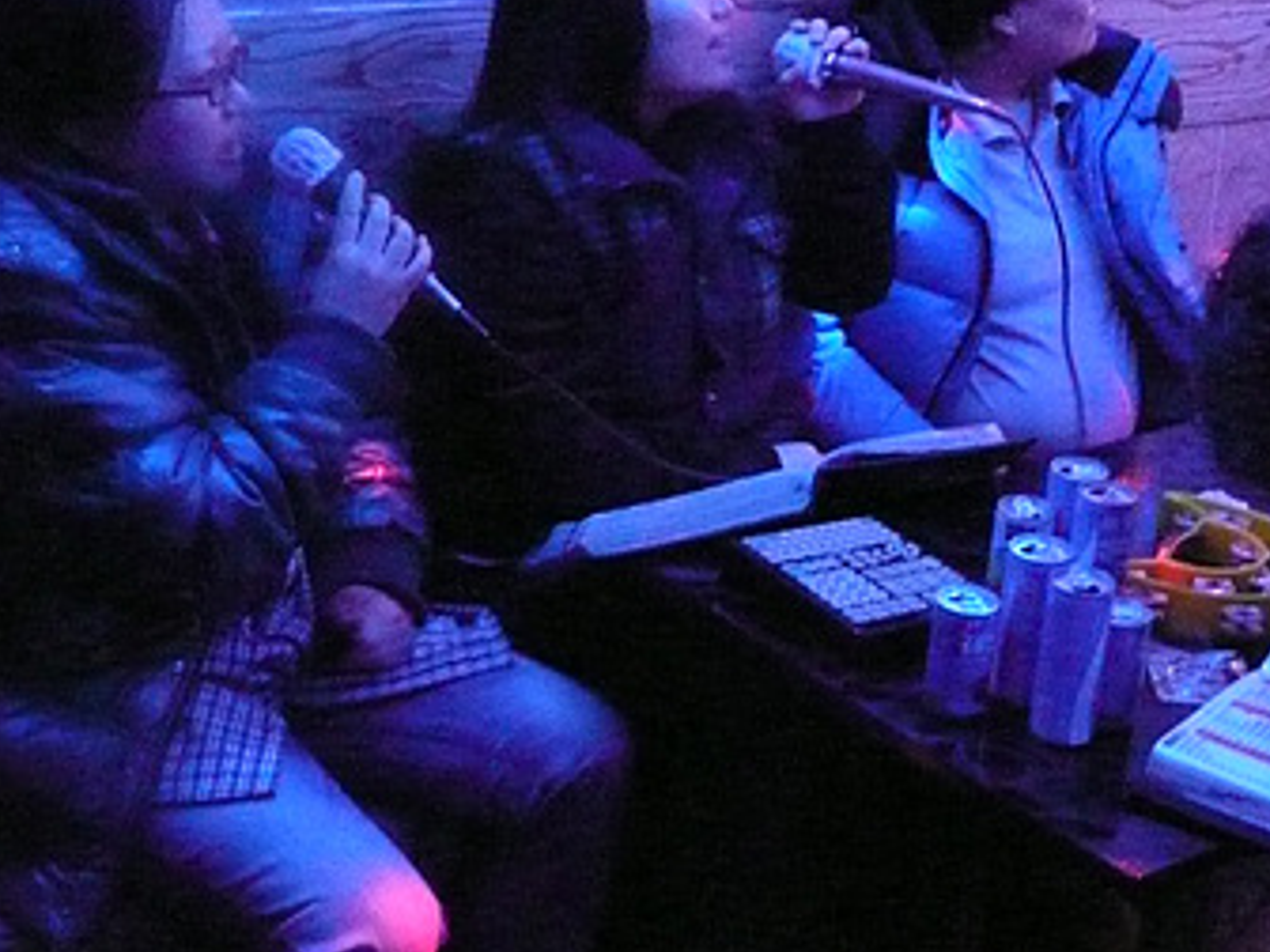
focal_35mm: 61
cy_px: 280
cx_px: 877
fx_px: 2238
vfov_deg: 23.9
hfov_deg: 31.4
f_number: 3.5
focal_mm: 5.2
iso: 1250
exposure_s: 1/10
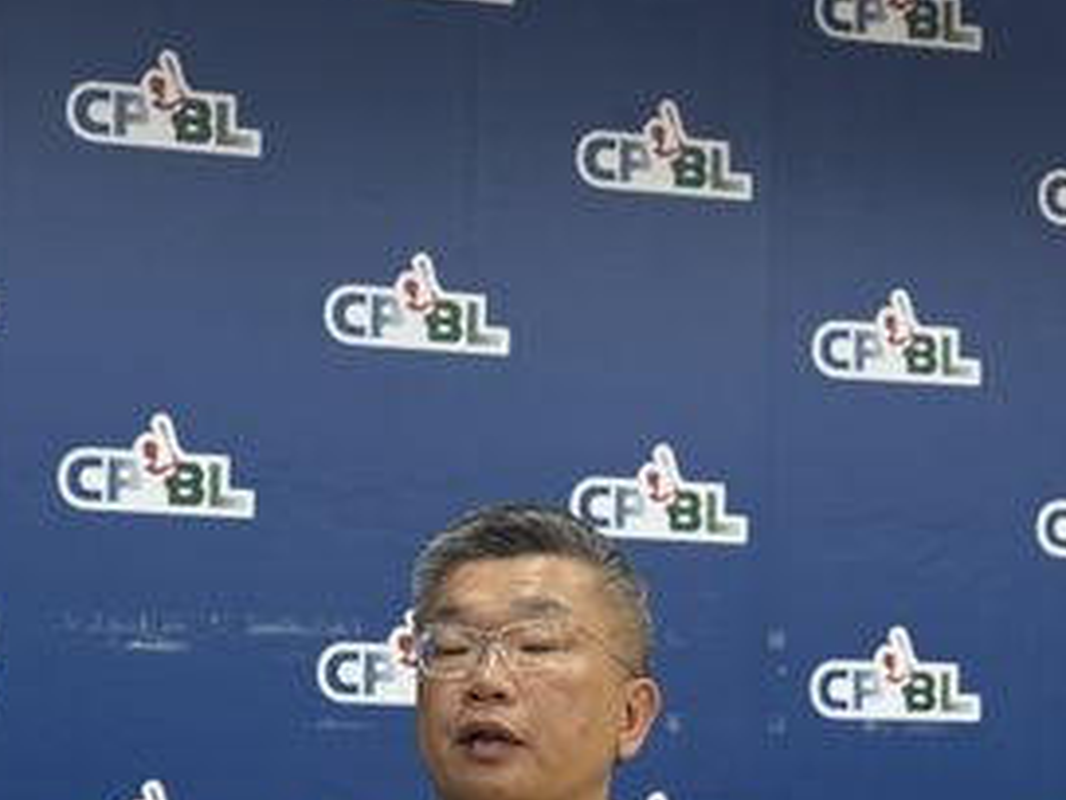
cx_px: 494
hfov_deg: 18.5
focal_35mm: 106
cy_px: 659
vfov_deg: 13.9
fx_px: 3264
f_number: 1.78
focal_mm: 6.76
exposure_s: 1/60
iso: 80
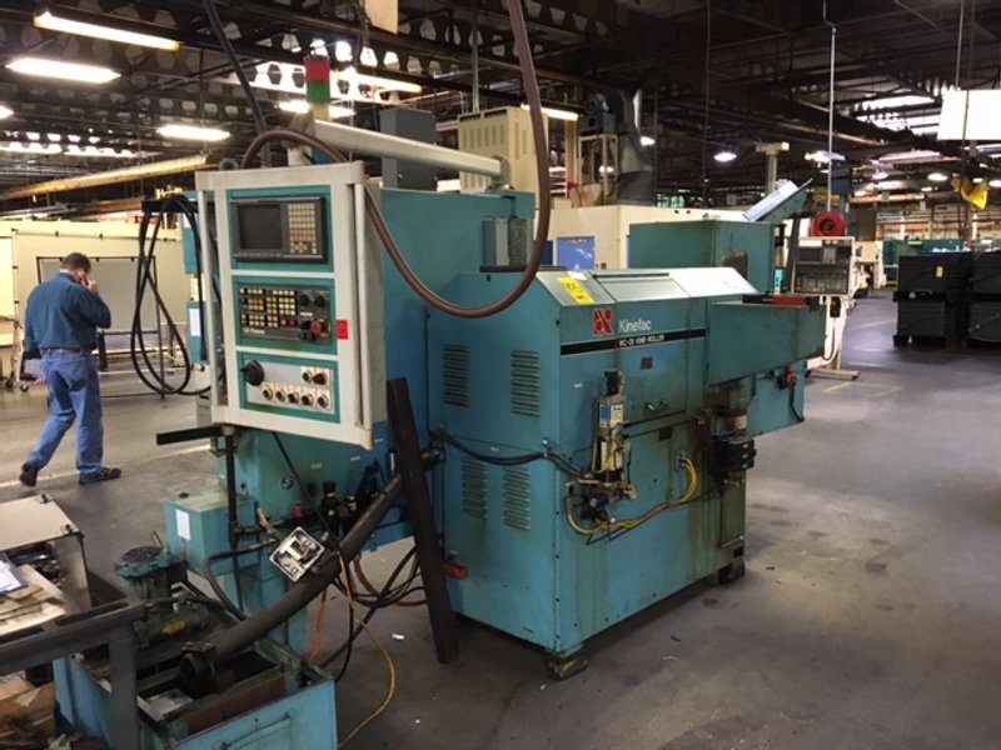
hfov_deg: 61.7
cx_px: 500
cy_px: 375
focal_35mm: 29
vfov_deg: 48.2
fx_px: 839
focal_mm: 4.15
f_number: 2.2
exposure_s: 1/30
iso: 200
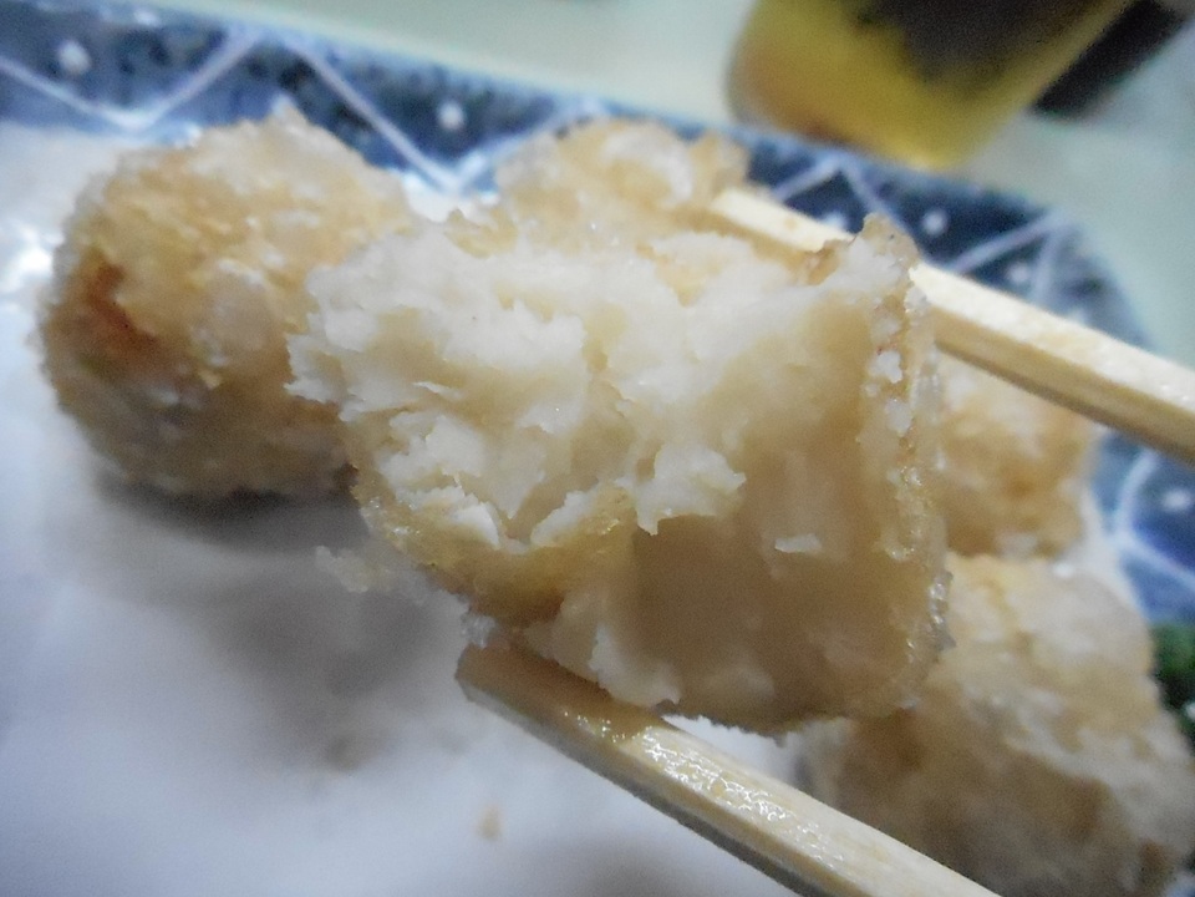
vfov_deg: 54.9
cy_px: 448
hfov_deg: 69.4
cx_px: 598
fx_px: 863
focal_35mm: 25
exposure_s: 1/500
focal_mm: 4.5
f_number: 3.7
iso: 3200
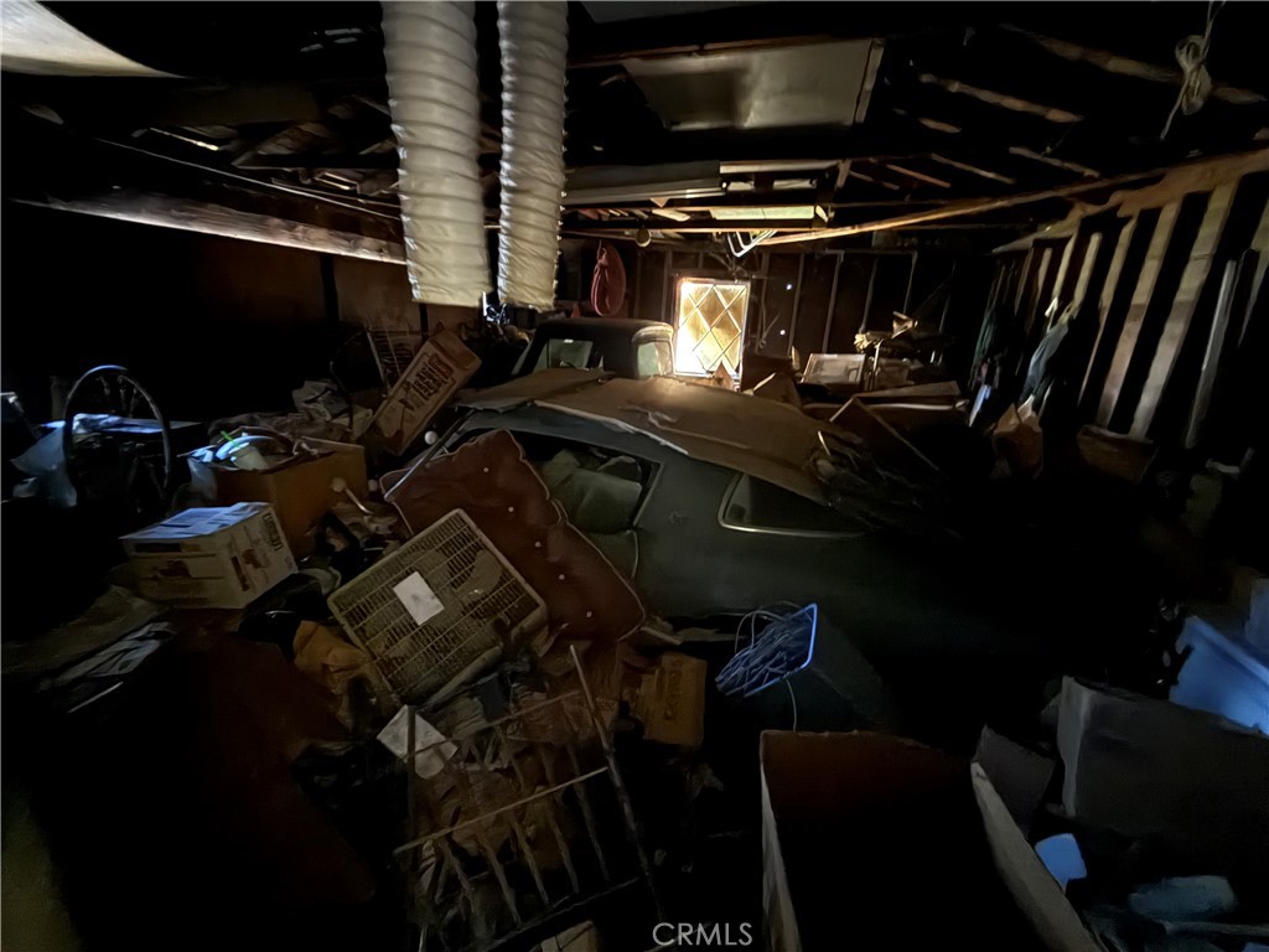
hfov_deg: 102.1
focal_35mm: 14
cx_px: 634
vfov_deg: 85.7
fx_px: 513
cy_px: 476
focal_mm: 2.22
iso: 4000
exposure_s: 1
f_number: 2.2
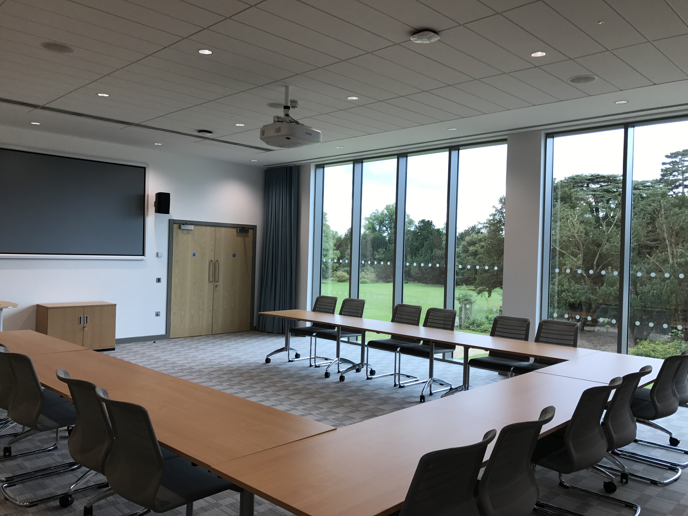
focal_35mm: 28
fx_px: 557
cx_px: 344
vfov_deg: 49.7
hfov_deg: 63.4
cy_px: 258
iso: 20
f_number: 1.8
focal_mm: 3.99
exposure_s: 1/147
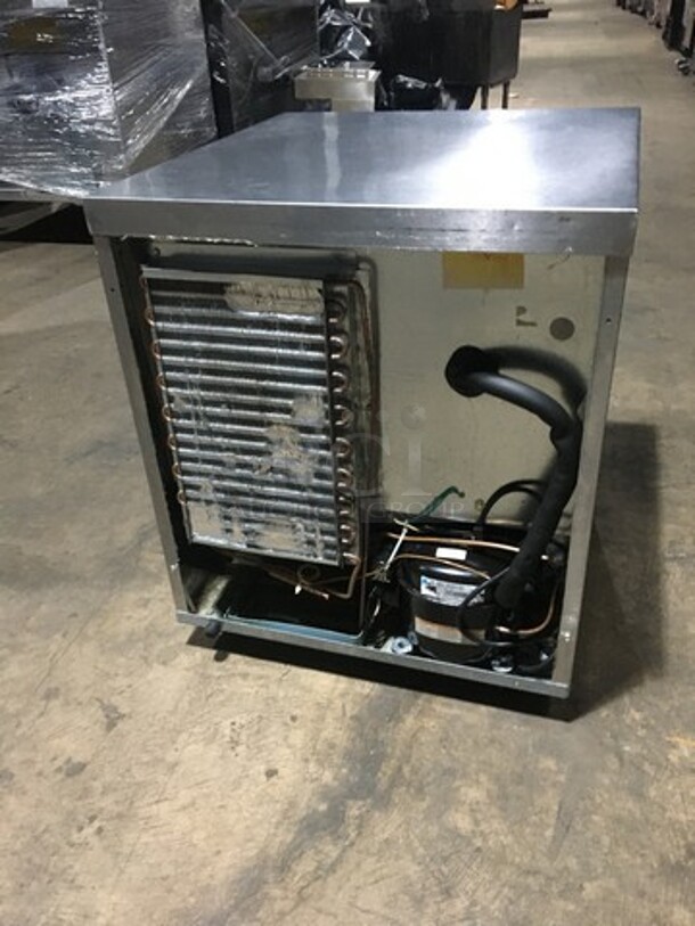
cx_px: 348
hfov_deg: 48.2
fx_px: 776
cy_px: 463
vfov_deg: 61.7
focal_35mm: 29
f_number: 2.2
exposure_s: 1/15
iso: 200
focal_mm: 4.15
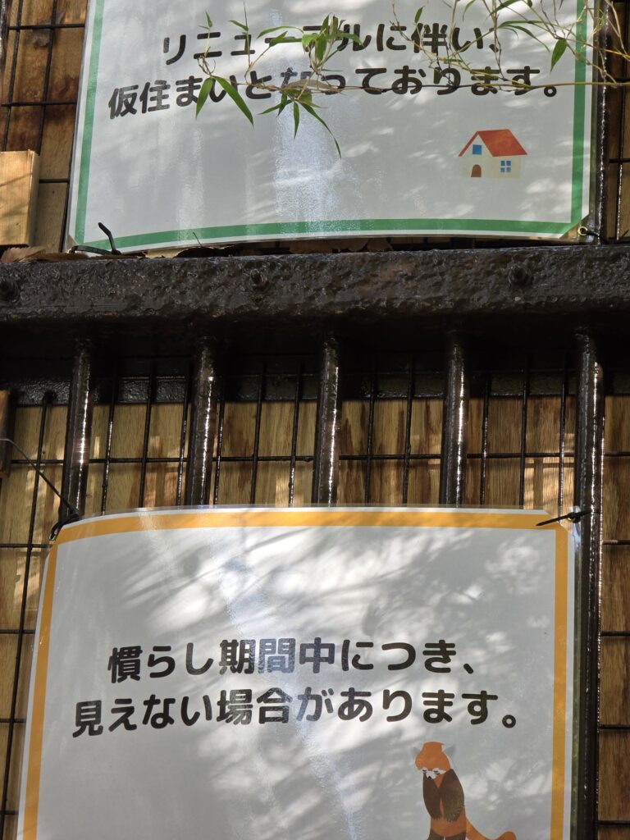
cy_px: 420
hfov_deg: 12.9
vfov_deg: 17.1
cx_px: 315
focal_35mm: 115
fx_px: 2791
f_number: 3.4
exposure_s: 1/120
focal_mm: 18.6
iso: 64
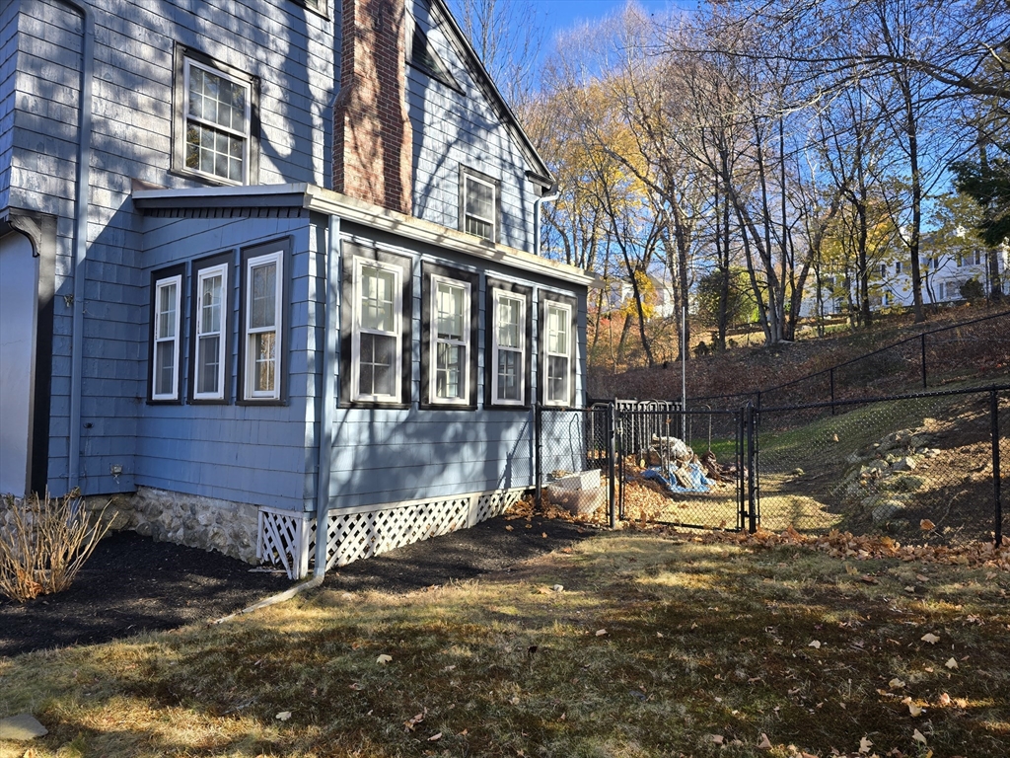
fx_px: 671
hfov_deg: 73.9
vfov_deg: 58.9
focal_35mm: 23
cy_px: 379
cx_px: 505
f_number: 1.7
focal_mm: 6.3
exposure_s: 1/180
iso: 12
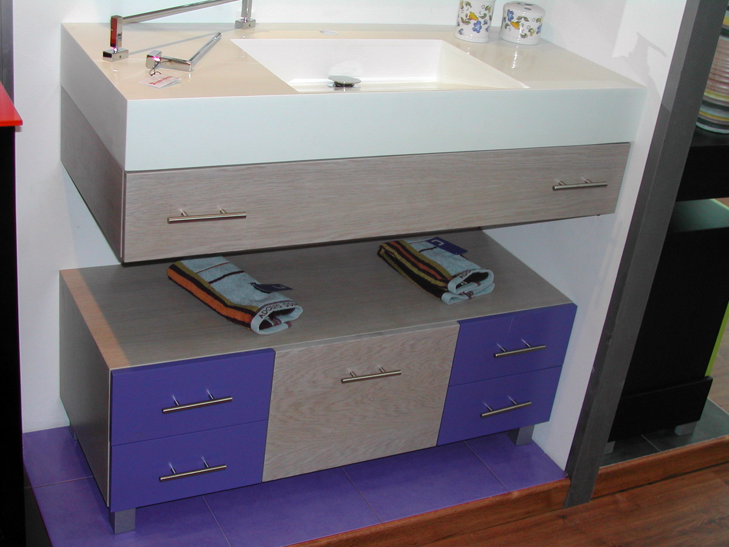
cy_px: 274
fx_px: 990
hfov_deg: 40.4
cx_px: 364
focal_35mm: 47
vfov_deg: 30.9
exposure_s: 1/60
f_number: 3.1
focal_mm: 10.1
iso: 100
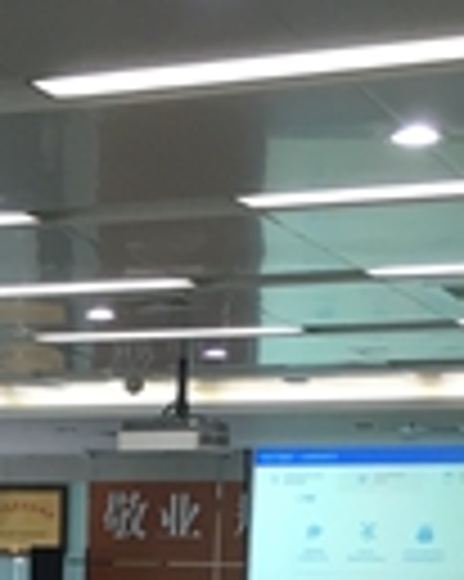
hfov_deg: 13.8
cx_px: 5
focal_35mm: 110
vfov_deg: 16.3
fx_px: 1890
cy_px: 812
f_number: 2.2
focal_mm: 4.15
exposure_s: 1/33
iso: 50
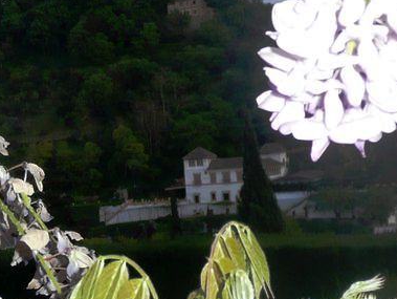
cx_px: 27
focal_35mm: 97
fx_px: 1114
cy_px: 143
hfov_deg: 19.8
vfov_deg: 15.3
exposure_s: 1/30
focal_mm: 6.2
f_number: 3.8
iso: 100
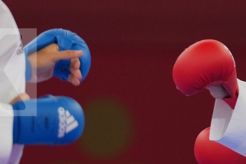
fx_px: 6587
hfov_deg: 2.1
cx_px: 155
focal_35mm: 964
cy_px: 72
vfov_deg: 1.4
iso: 500
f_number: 2.8
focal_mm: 182
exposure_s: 1/1000
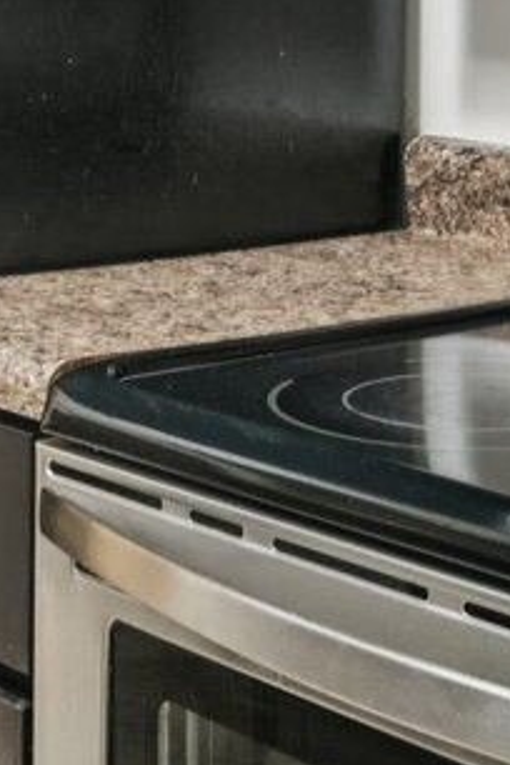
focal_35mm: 109
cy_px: -118
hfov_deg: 12.6
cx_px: 165
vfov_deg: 18.0
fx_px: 2309
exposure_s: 1/8
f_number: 8
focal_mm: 20.5
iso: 800
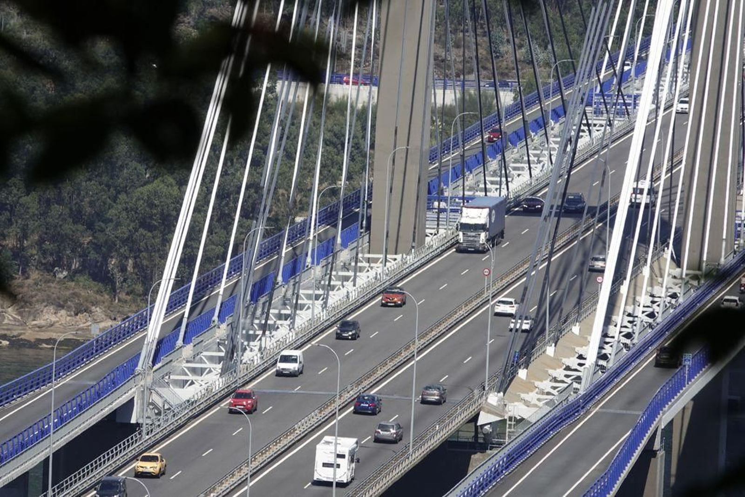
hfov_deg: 4.1
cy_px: 248
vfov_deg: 2.7
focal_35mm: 509
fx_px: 10534
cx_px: 372
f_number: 7.1
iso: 100
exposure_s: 1/250
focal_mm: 186.64
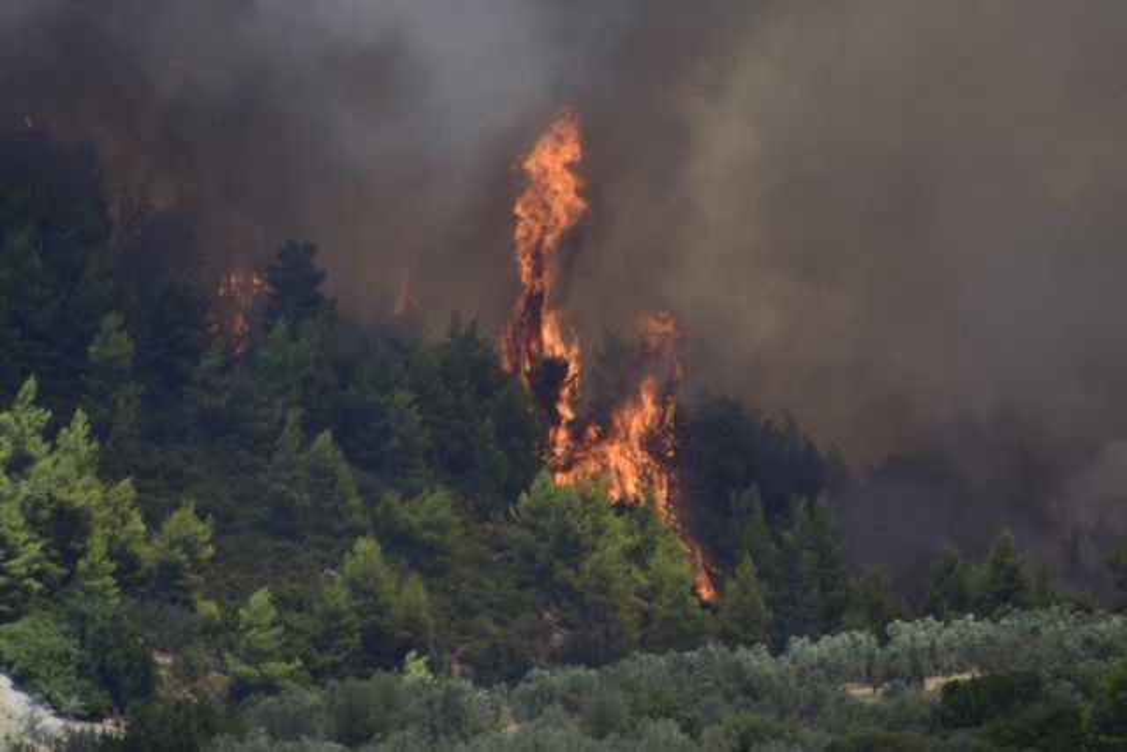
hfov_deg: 4.6
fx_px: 14090
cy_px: 376
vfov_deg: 3.1
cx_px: 564
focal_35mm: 450
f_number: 5.6
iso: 100
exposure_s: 1/250
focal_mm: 300
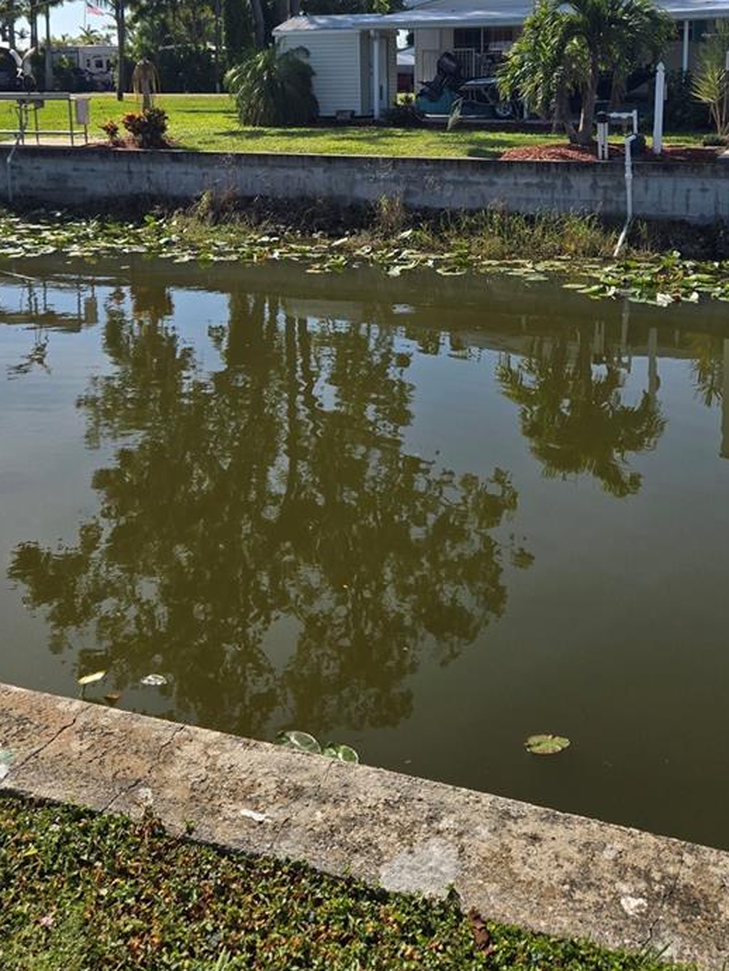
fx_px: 1122
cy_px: 246
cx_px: 402
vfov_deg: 45.2
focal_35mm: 40
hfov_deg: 35.9
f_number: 1.8
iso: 25
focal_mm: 5.4
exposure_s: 1/2277
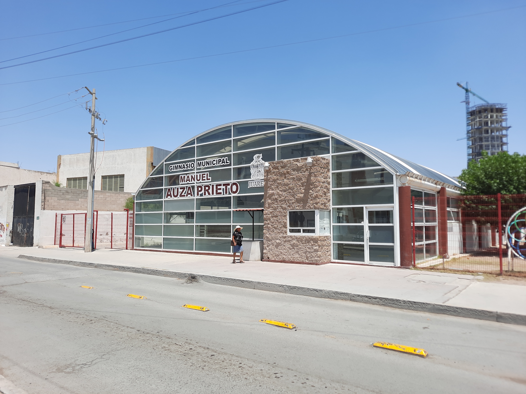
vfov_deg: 54.9
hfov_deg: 69.4
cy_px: 197
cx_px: 263
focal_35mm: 25
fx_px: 380
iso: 32
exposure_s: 1/865
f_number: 2
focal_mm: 4.6
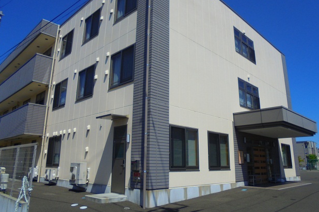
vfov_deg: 46.3
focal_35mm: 28
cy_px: 94
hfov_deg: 65.5
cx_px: 162
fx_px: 248
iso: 100
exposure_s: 1/200
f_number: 11.5
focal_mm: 4.6
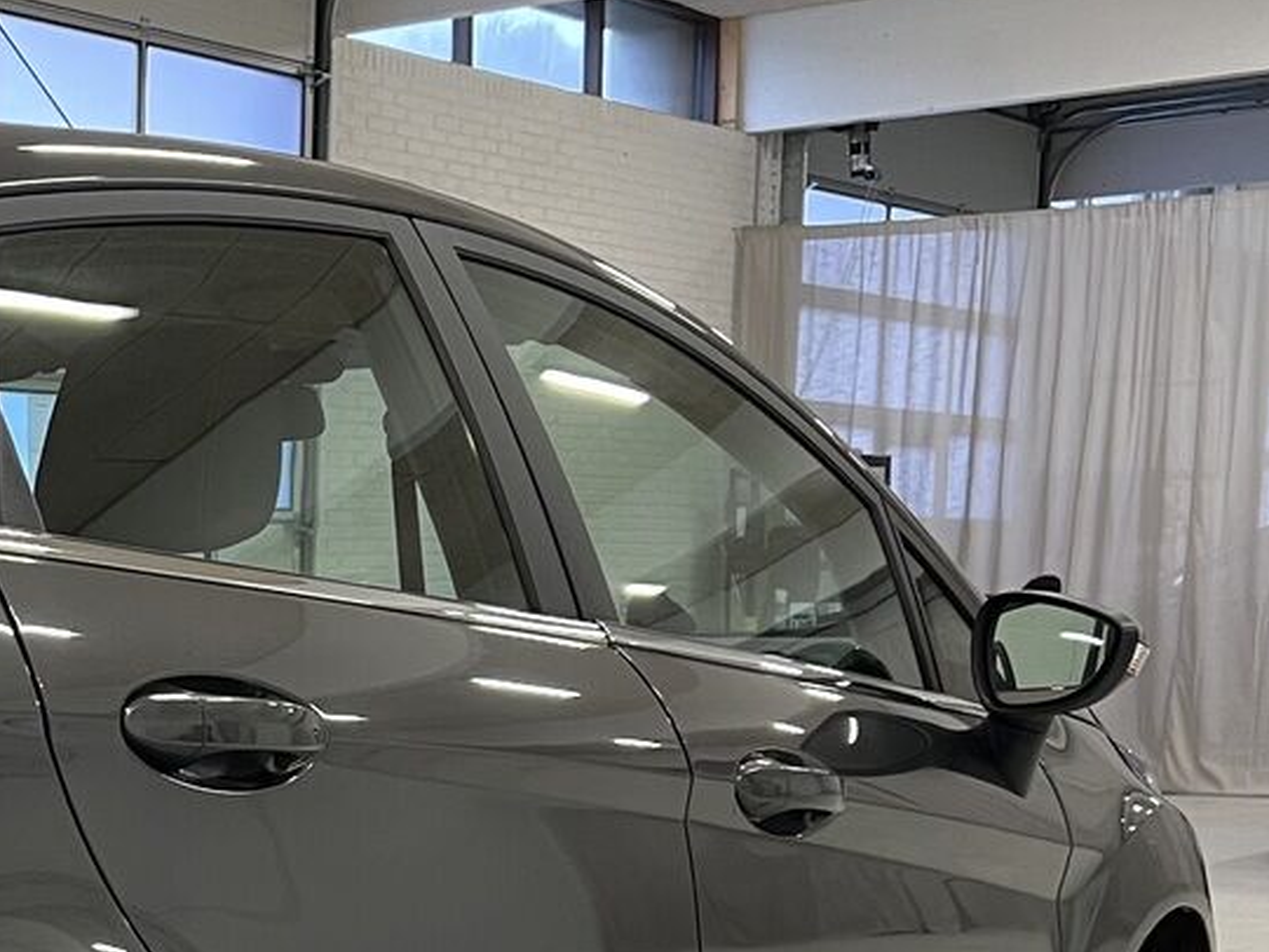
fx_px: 3007
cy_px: 1072
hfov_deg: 22.1
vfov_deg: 17.3
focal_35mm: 82
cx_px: -236
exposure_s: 1/50
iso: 100
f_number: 1.5
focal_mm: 5.7
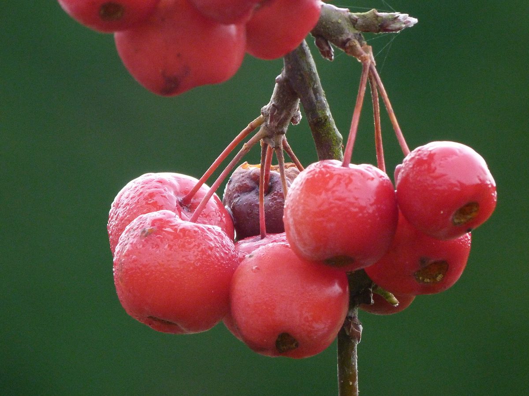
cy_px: 198
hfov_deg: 2.5
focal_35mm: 799
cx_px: 264
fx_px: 12210
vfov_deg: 1.9
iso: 400
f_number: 5.2
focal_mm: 108
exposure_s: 1/125
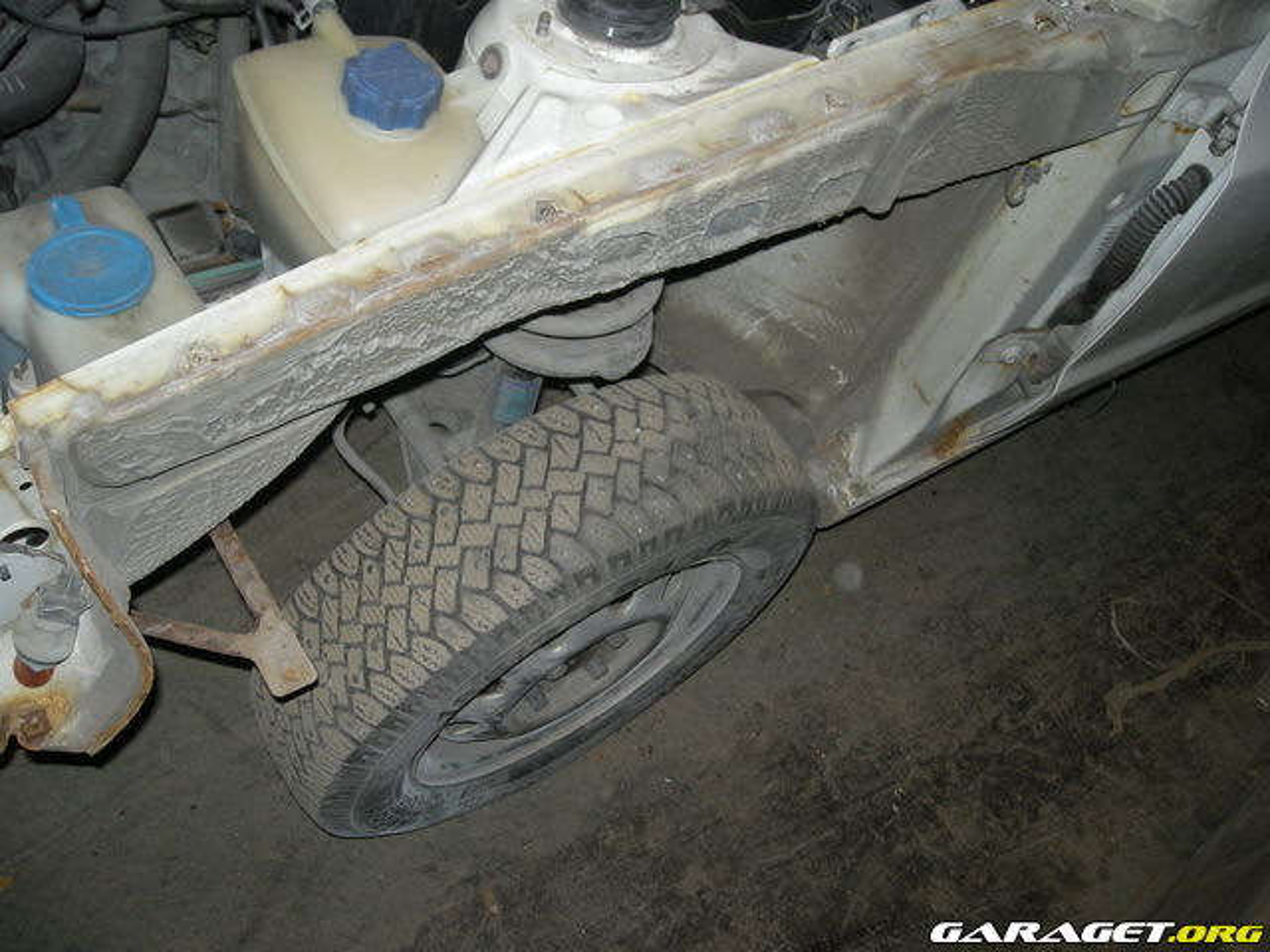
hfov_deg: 52.6
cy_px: 476
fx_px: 1284
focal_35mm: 35
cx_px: 635
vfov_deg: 40.7
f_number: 2.8
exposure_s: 1/60
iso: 50
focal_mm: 5.7
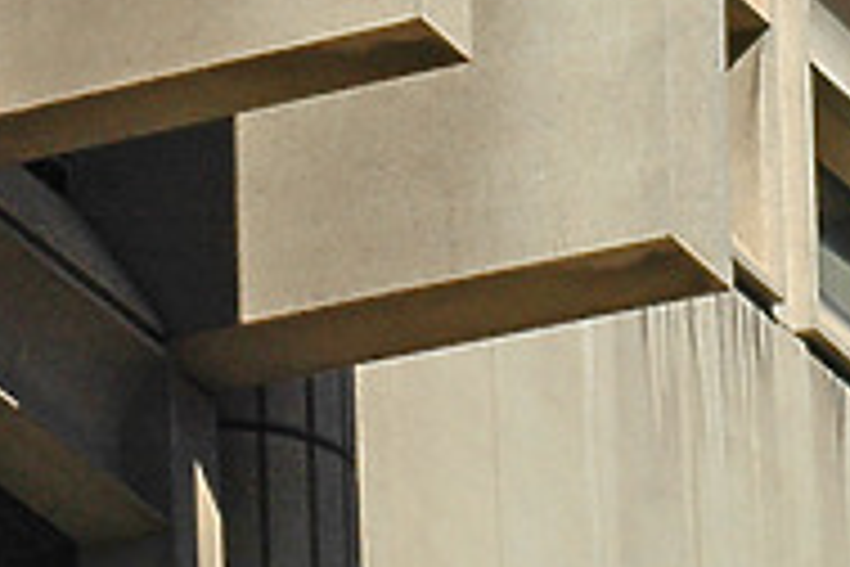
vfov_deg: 2.9
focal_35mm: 463
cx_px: -1124
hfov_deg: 4.4
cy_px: -706
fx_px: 10940
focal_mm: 65
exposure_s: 1/400
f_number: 10
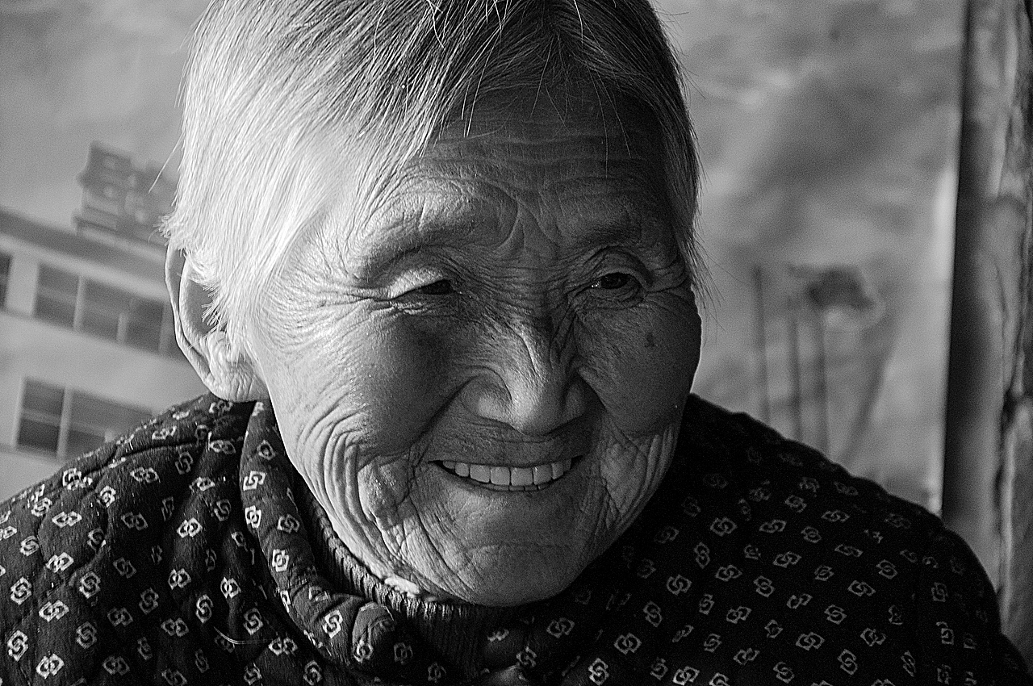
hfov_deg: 13.1
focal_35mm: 158
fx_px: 4514
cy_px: 343
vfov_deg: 8.7
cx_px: 516
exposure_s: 1/20
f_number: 5.6
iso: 1600
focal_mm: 105
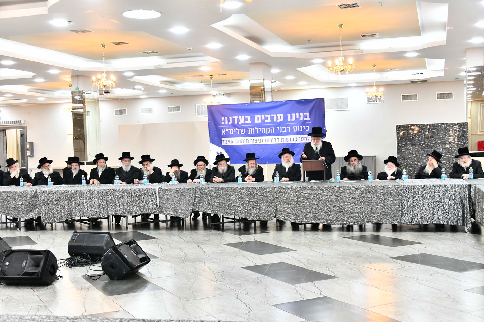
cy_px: 161
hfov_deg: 43.6
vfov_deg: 29.9
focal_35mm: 45
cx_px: 242
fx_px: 605
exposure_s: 1/125
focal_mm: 45
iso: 4000
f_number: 5.6
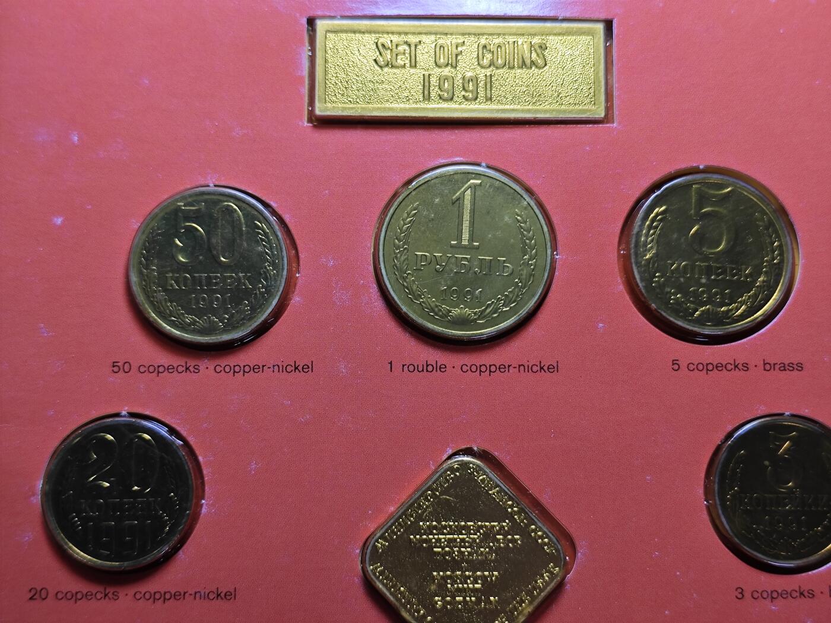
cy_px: 312
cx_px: 416
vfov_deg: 29.7
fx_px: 1176
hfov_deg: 38.9
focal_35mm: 49
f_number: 1.6
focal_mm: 5.84
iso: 100
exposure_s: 1/100
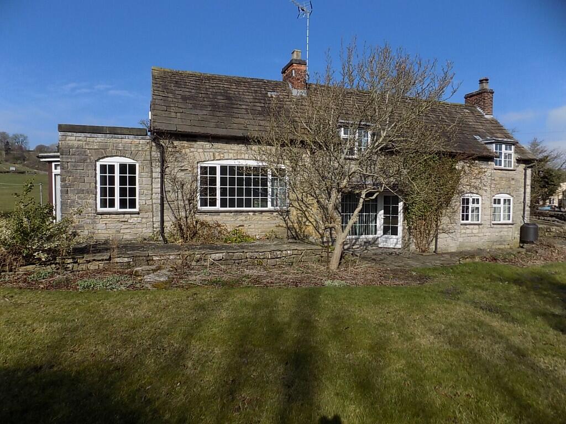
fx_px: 376
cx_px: 283
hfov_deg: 73.9
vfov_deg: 58.9
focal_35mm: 23
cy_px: 212
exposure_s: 1/1500
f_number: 3.1
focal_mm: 4
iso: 80
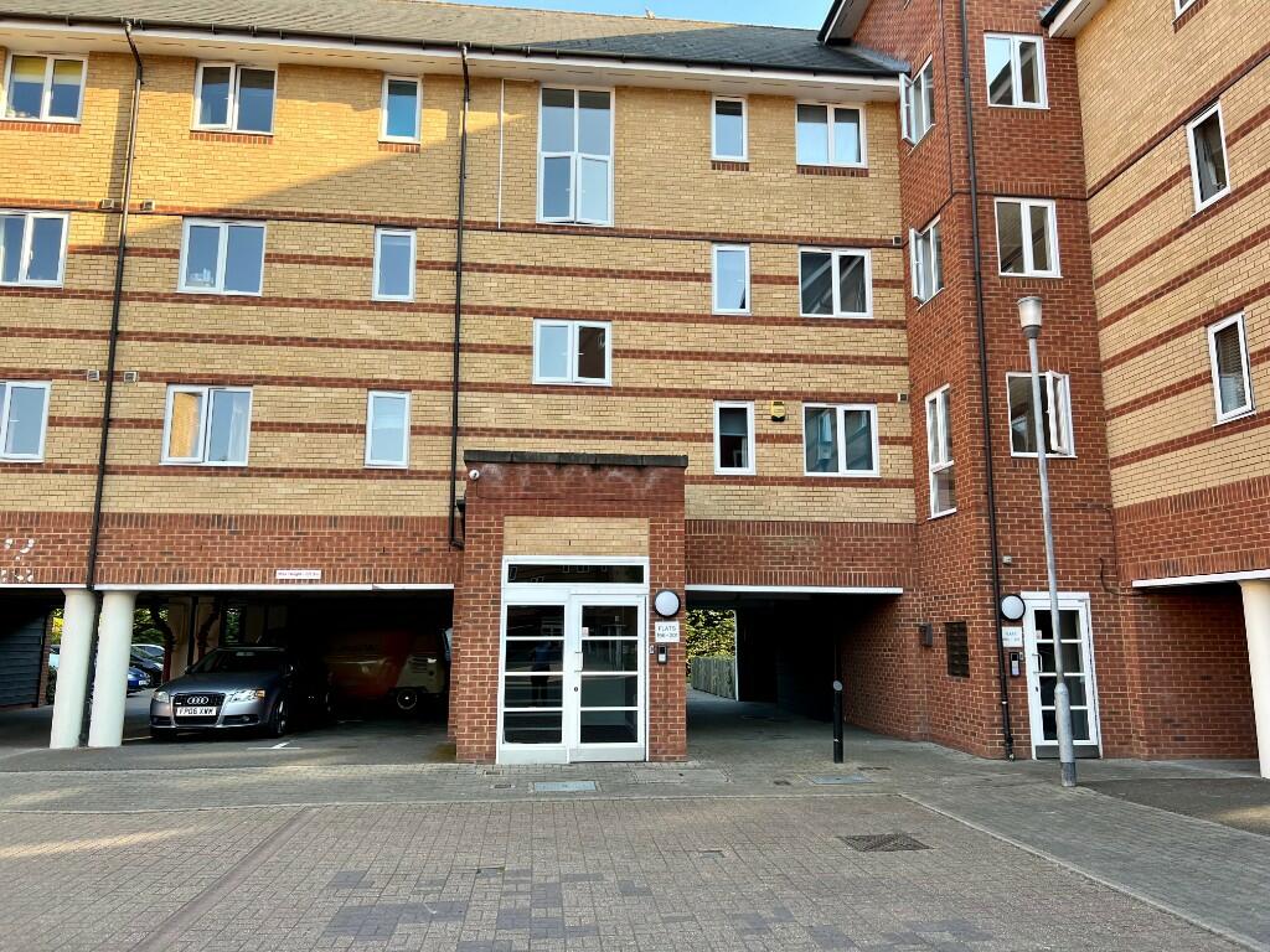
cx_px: 635
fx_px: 954
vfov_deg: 53.1
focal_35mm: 26
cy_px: 476
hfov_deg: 67.3
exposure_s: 1/461
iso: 50
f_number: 1.5
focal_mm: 5.7
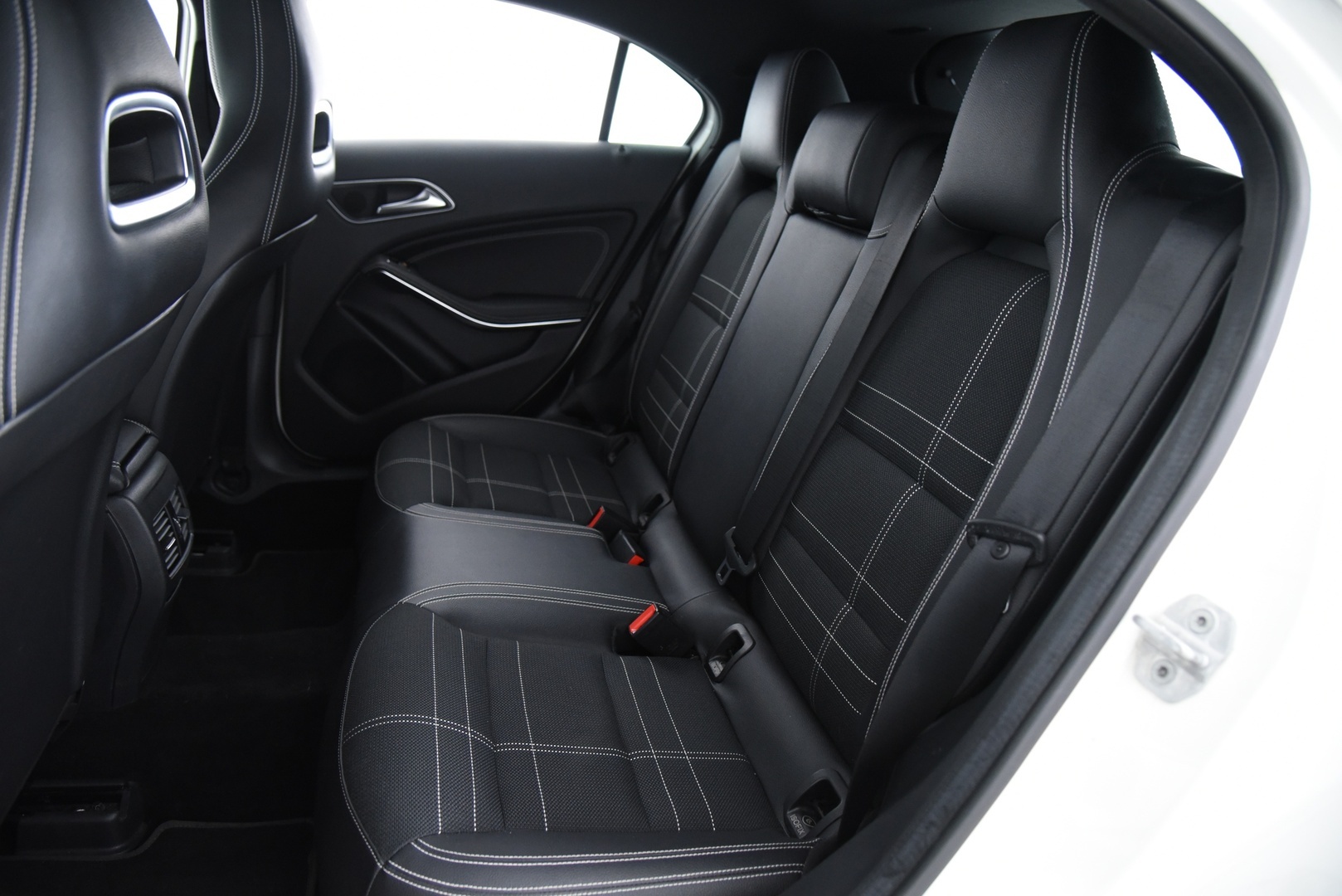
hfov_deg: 73.7
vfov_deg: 53.2
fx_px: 895
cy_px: 448
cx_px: 671
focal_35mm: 24
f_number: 4
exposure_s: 1/20
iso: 4000
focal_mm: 24
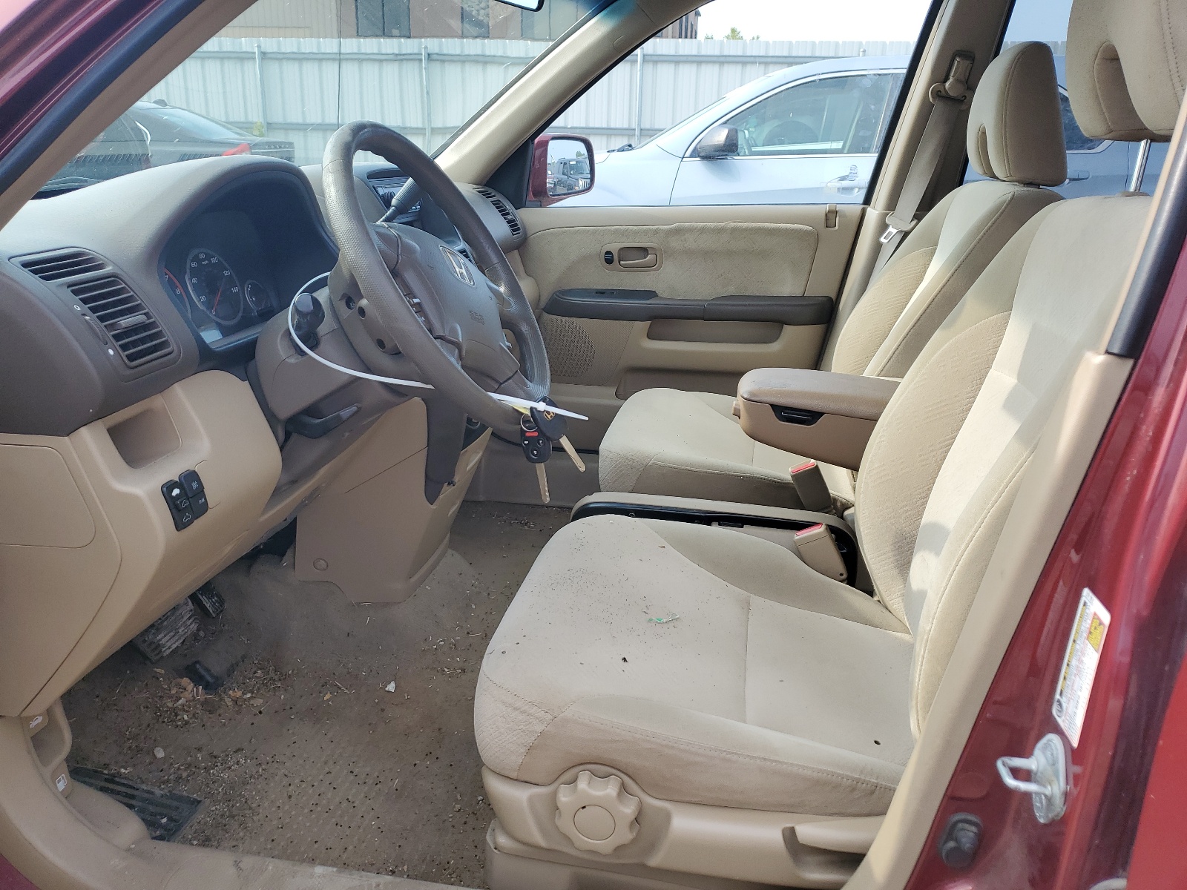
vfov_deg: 53.1
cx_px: 594
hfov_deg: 67.3
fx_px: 892
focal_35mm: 26
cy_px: 445
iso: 50
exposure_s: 1/714
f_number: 1.5
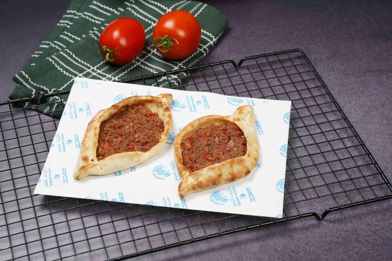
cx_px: 196
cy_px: 130
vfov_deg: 18.2
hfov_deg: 27.0
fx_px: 817
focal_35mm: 75
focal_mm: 75
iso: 125
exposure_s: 1/100
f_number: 10
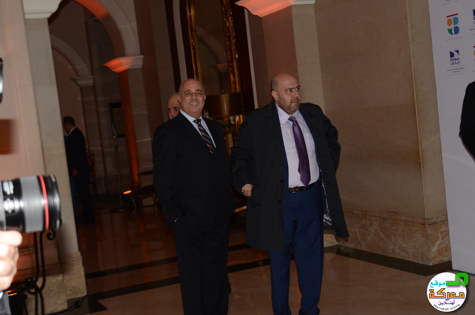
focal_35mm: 57
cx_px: 238
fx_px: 751
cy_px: 158
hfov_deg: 35.1
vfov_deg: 23.7
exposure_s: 1/250
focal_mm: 38
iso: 250
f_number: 4.5
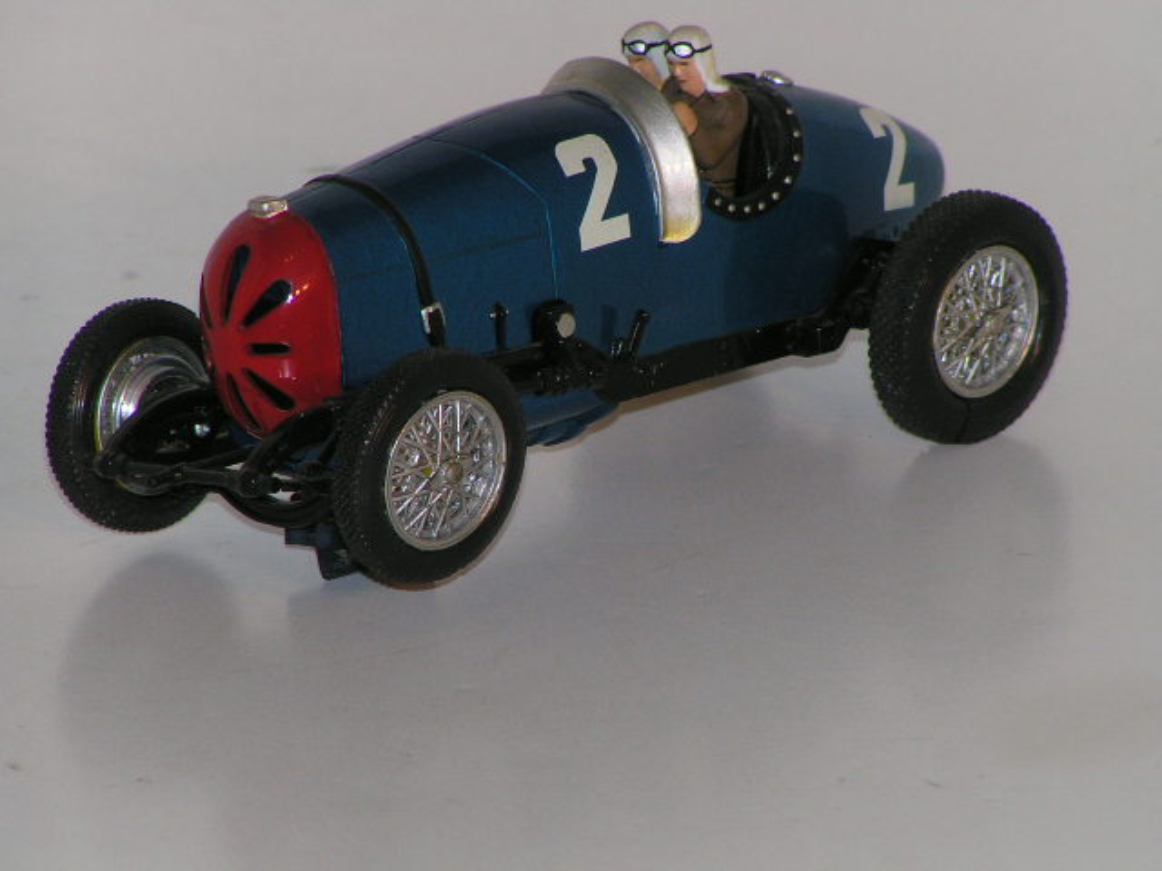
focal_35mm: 380
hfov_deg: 5.2
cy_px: 436
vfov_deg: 3.9
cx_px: 581
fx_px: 12756
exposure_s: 1/400
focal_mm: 58
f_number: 5.6
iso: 100
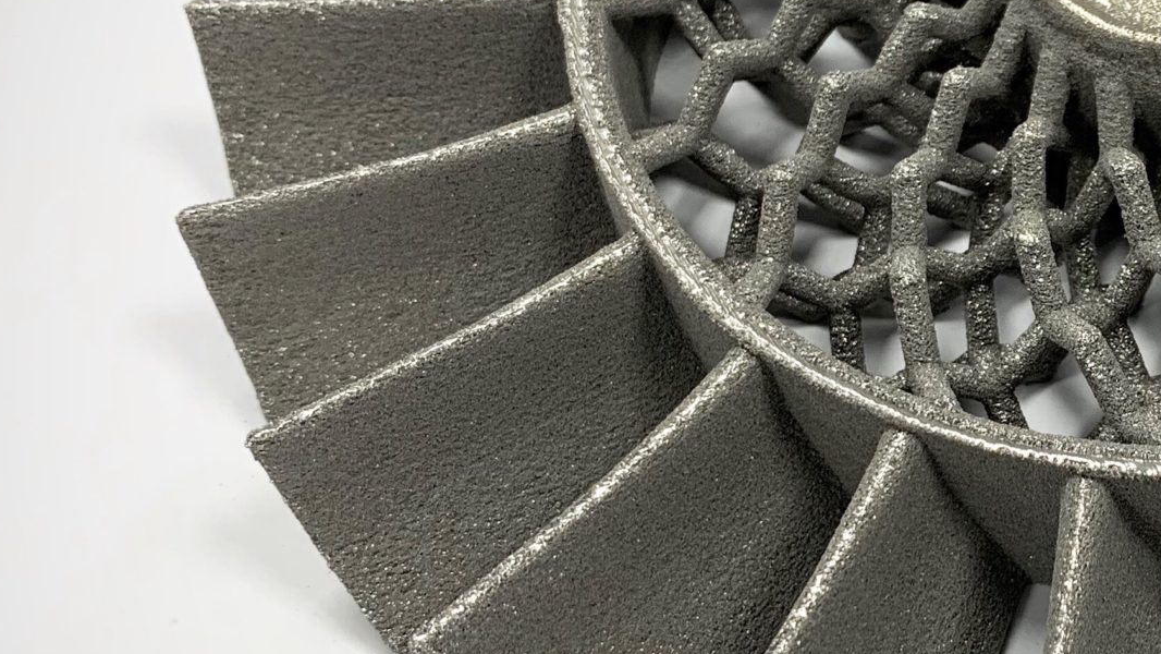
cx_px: 1119
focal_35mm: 68
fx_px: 2094
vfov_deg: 17.7
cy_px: 343
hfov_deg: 29.3
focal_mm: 4.25
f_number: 1.8
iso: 64
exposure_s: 1/100
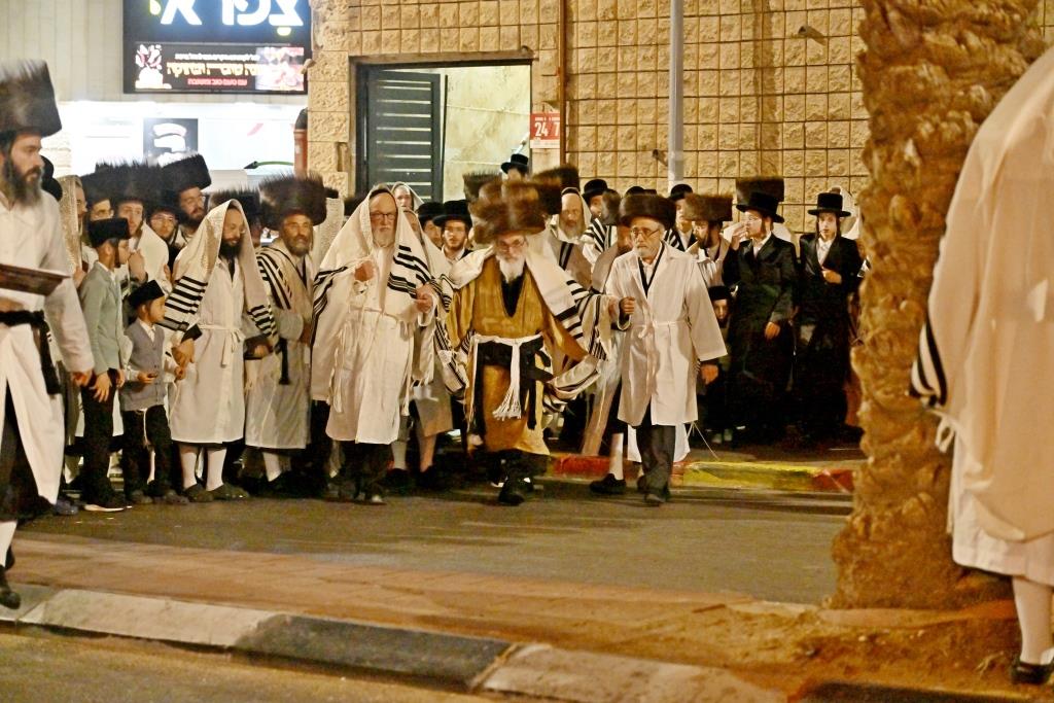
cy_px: 352
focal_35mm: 80
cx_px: 527
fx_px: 2342
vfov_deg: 17.1
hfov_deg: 25.4
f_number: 4
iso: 3200
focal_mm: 80
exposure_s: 1/125
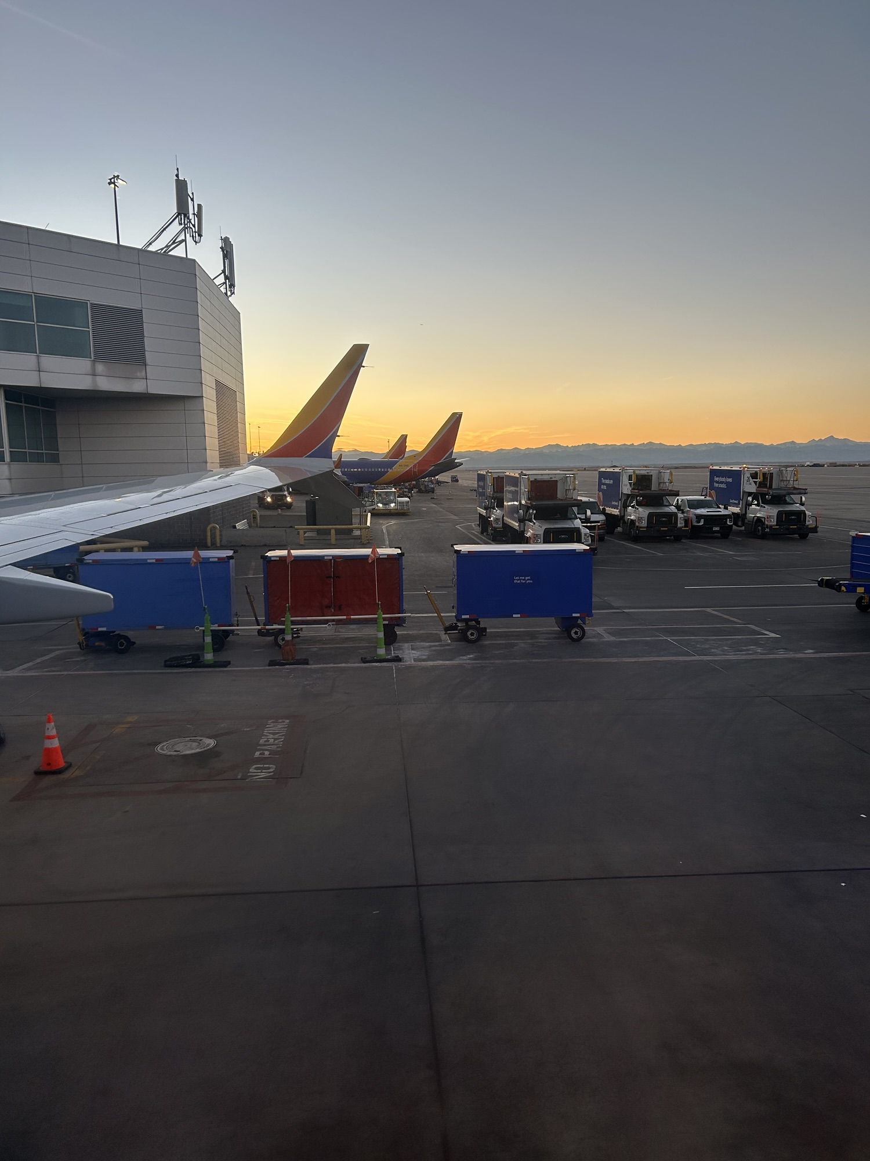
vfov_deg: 67.3
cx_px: 435
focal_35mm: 26
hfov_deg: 53.1
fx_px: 871
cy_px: 580
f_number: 1.5
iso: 80
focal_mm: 5.7
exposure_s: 1/450
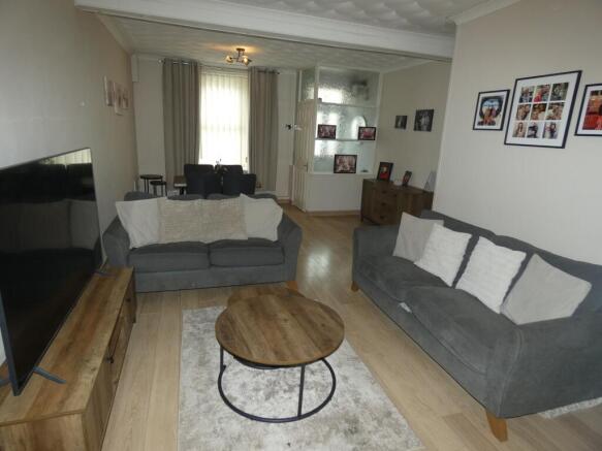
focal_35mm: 20
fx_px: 348
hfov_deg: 81.8
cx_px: 301
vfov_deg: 66.0
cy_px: 226
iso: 160
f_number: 2.8
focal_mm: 3.6
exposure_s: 1/60
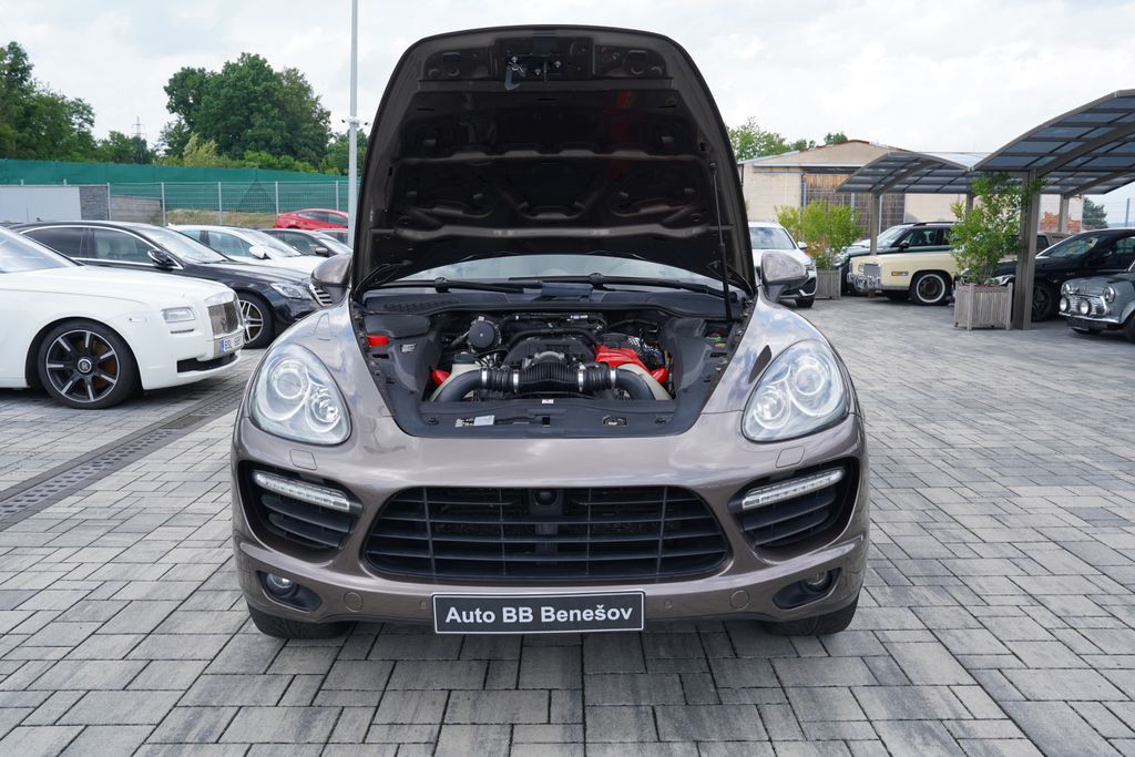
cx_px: 568
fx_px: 914
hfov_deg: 63.7
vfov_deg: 45.0
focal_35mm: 29
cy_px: 378
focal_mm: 29
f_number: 6.3
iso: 100
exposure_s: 1/160
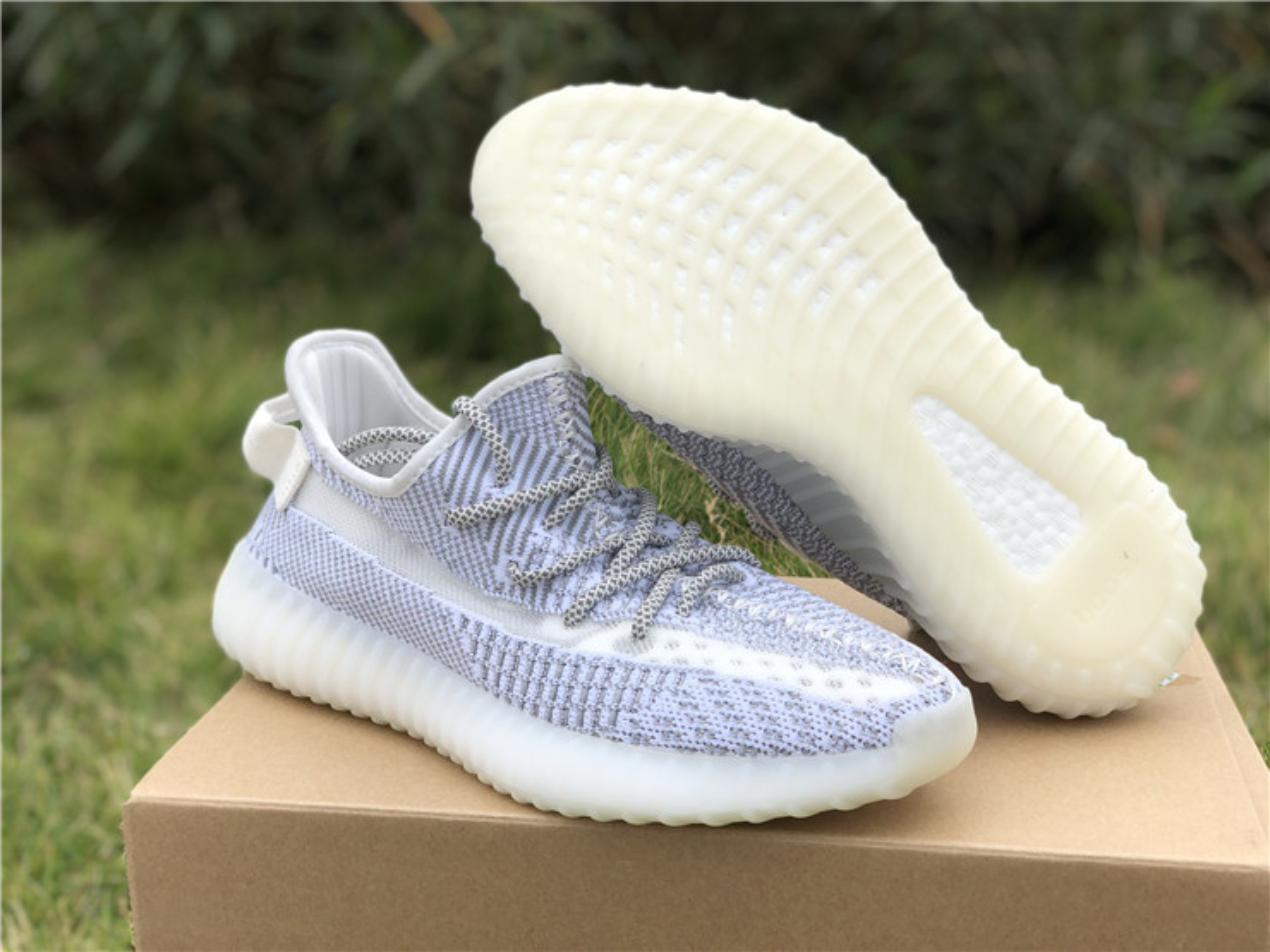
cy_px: 476
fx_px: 1908
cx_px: 635
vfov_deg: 28.0
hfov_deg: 36.8
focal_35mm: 52
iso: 16
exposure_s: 1/505
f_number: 2.4
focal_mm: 6
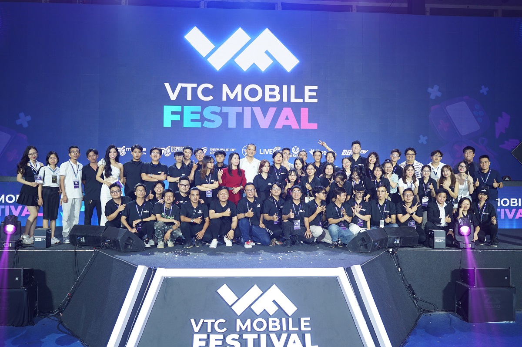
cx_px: 261
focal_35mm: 32
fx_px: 463
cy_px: 174
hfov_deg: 58.8
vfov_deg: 41.0
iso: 640
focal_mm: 32
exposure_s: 1/125
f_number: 2.8
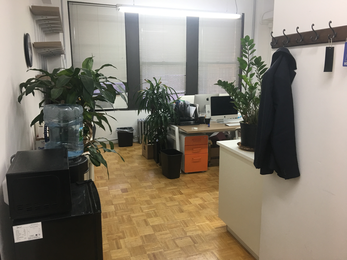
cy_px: 130
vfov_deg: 48.2
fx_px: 291
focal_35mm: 29
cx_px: 174
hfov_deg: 61.7
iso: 32
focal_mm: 4.15
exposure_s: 1/15
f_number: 2.2
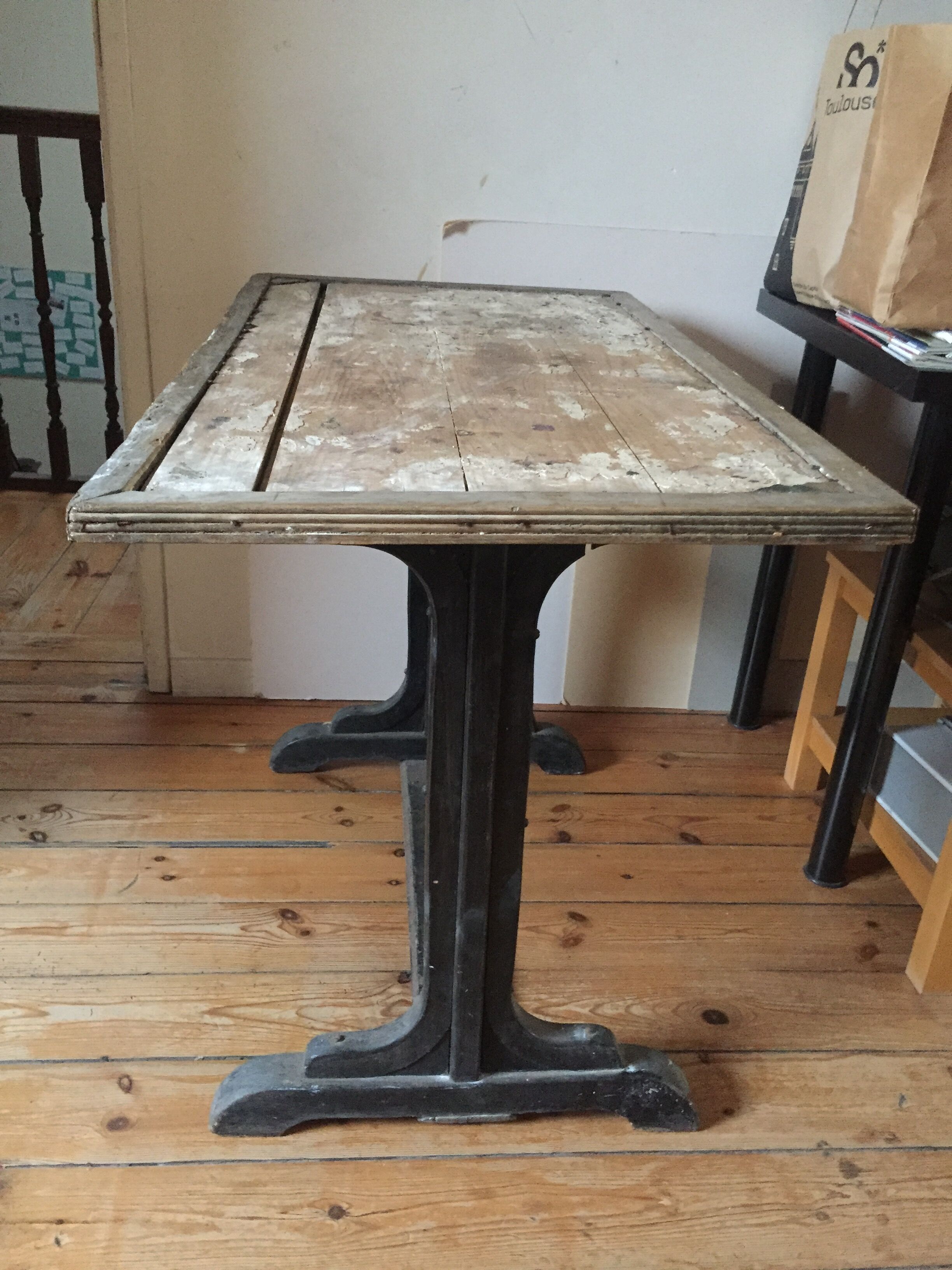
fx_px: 1063
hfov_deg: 48.2
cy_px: 635
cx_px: 476
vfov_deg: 61.7
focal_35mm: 29
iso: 500
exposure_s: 1/17
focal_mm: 4.15
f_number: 2.2
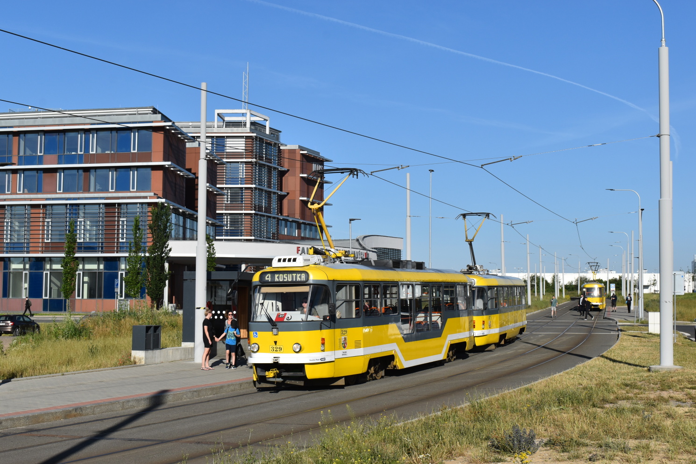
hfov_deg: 37.8
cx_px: 348
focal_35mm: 52
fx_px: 1015
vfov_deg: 25.8
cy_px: 232
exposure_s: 1/500
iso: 200
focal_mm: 35
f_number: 11
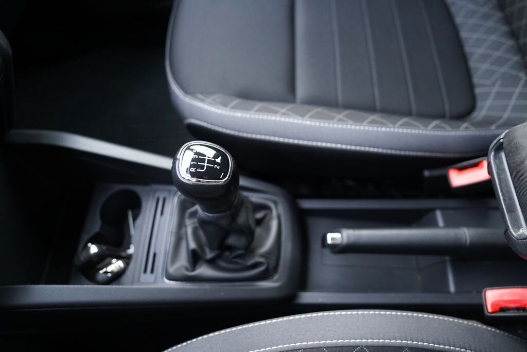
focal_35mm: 24
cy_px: 176
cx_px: 264
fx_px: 351
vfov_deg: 53.1
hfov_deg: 73.7
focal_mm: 24
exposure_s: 1/60
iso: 2500
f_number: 2.8
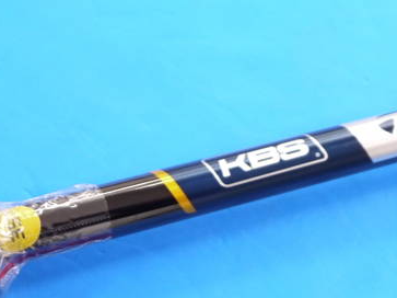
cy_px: 175
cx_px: 319
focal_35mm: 148
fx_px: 1697
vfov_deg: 10.0
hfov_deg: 13.3
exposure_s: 1/60
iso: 800
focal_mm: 42
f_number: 5.6
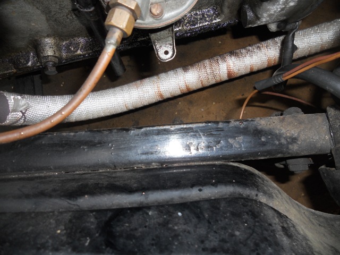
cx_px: 170
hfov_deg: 65.3
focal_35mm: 27
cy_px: 128
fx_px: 265
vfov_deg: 51.4
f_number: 3.2
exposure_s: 1/25
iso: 80
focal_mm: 4.9
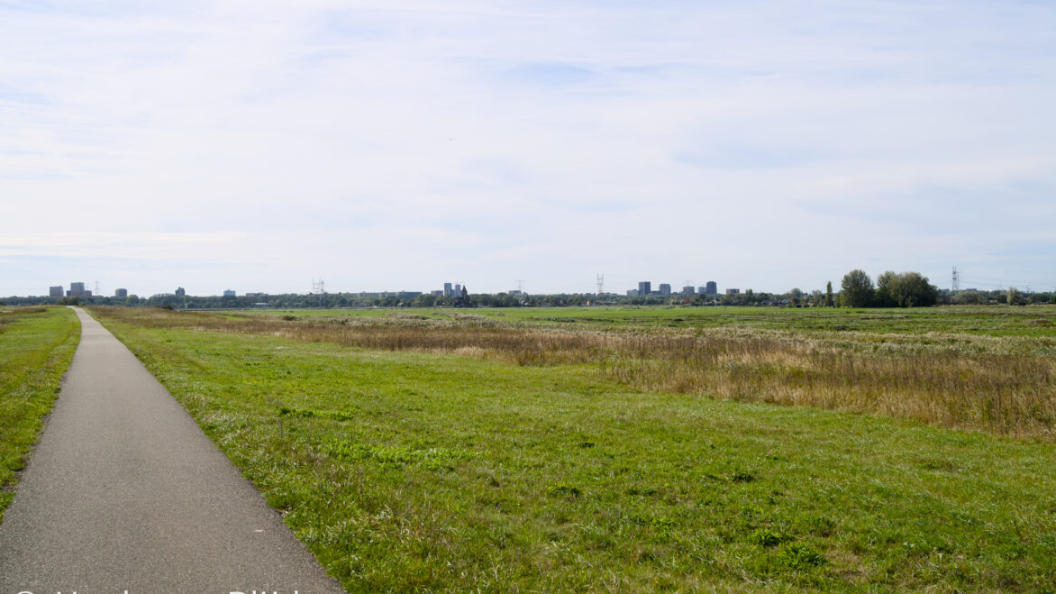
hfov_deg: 45.5
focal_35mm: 45
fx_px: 1260
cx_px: 527
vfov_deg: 26.5
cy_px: 286
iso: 100
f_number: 10
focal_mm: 42
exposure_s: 1/400
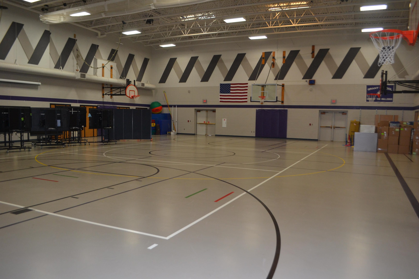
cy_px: 140
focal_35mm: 27
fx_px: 314
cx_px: 210
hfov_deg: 67.4
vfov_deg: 47.9
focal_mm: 18
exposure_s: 1/60
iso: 720
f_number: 3.5
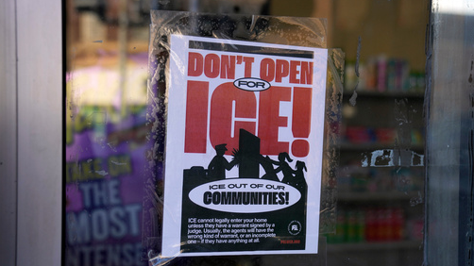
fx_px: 591
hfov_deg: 43.7
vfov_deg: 25.4
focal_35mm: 47
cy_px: 147
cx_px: 236
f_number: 2.8
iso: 400
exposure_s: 1/640
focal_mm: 44
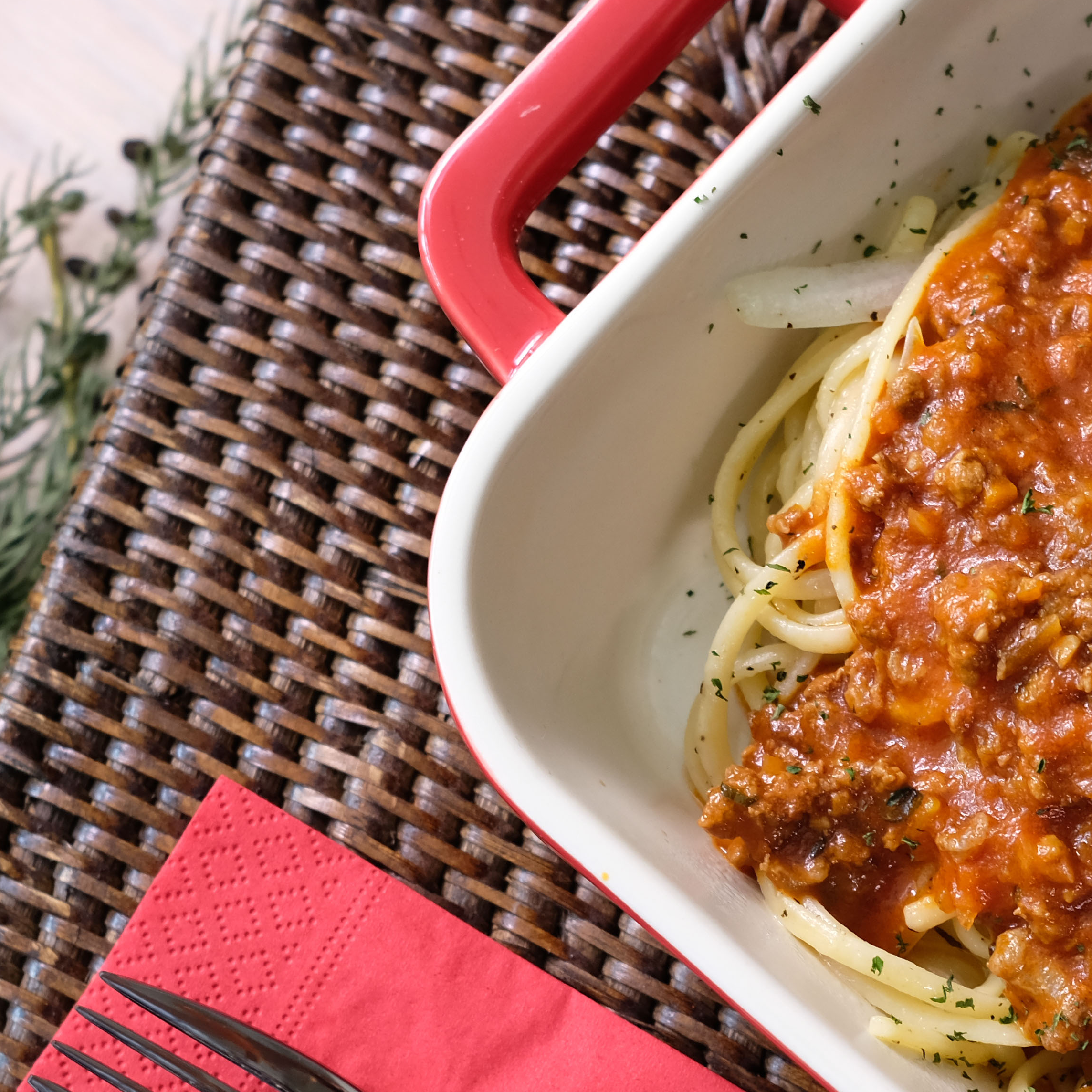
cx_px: 934
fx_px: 2784
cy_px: 849
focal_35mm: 78
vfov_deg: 21.9
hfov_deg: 21.8
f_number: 4
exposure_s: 1/75
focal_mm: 23
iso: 400
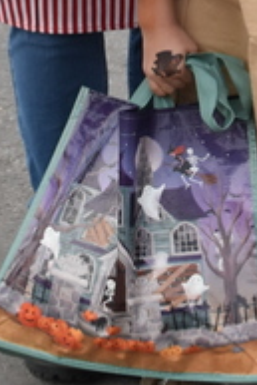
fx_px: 3399
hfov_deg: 4.3
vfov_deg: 6.3
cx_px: 228
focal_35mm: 318
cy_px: -319
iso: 400
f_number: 5.6
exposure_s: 1/250
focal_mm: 40
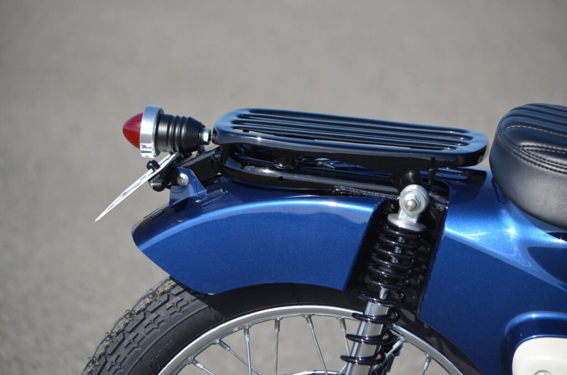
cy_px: 188
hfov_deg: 8.9
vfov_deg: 5.9
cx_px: 284
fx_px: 3654
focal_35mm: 232
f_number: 5
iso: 720
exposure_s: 1/4000
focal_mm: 155
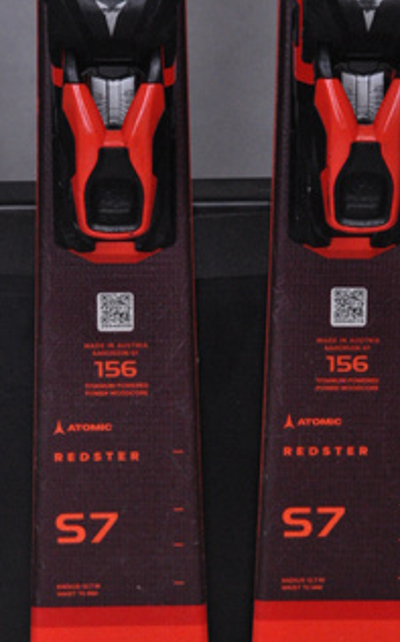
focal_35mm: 196
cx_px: 235
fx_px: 3425
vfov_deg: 10.7
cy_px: 416
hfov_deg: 6.7
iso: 3200
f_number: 9.5
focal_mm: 90
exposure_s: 1/125
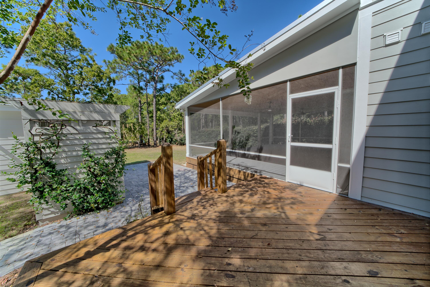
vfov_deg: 90.0
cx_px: 215
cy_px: 144
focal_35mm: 12
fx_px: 143
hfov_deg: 112.6
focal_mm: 12
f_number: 14
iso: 200
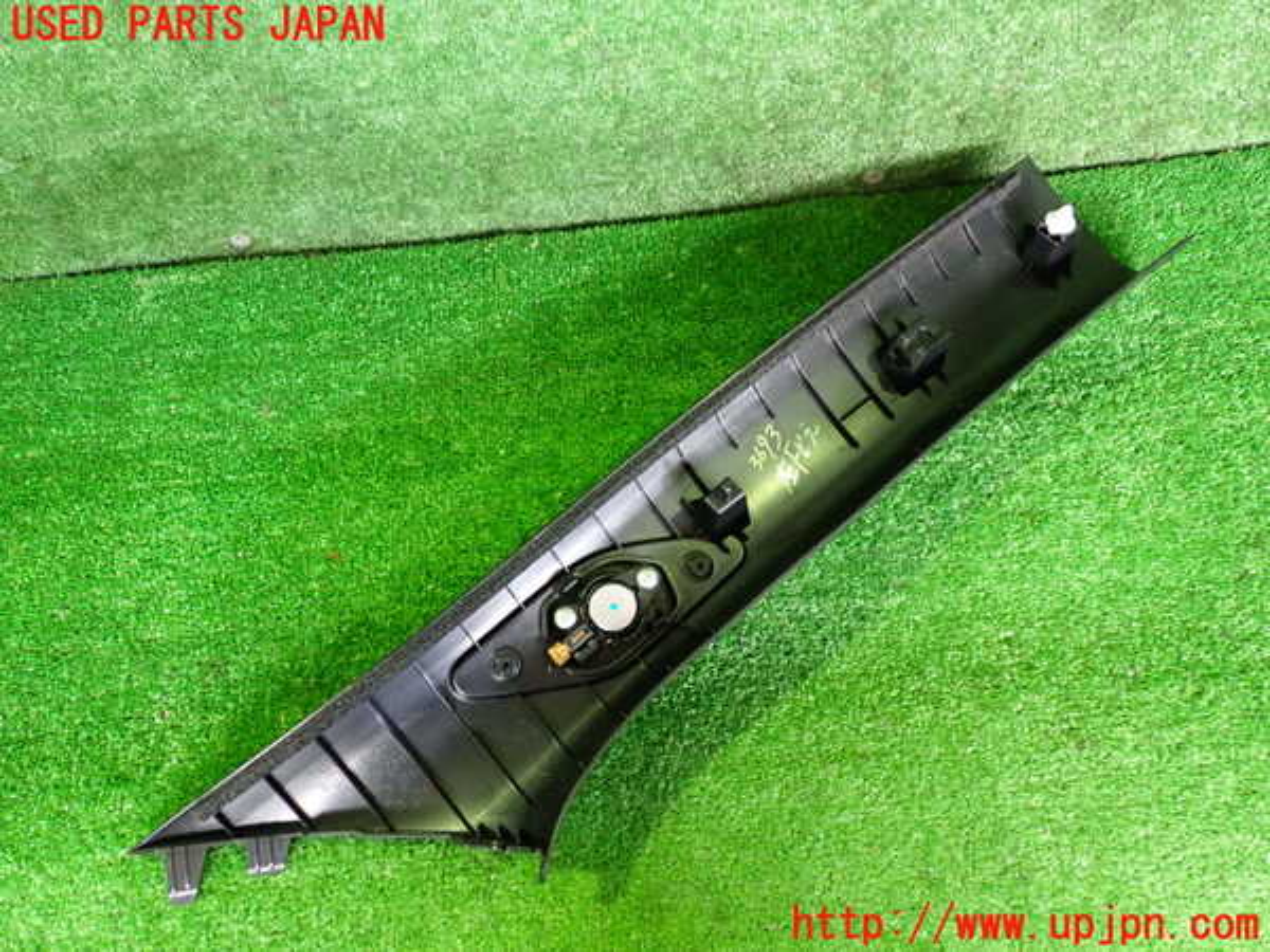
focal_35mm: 30
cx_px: 635
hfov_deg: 60.0
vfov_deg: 46.8
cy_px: 476
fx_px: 1101
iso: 800
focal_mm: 5.4
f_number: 2.3
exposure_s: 1/30
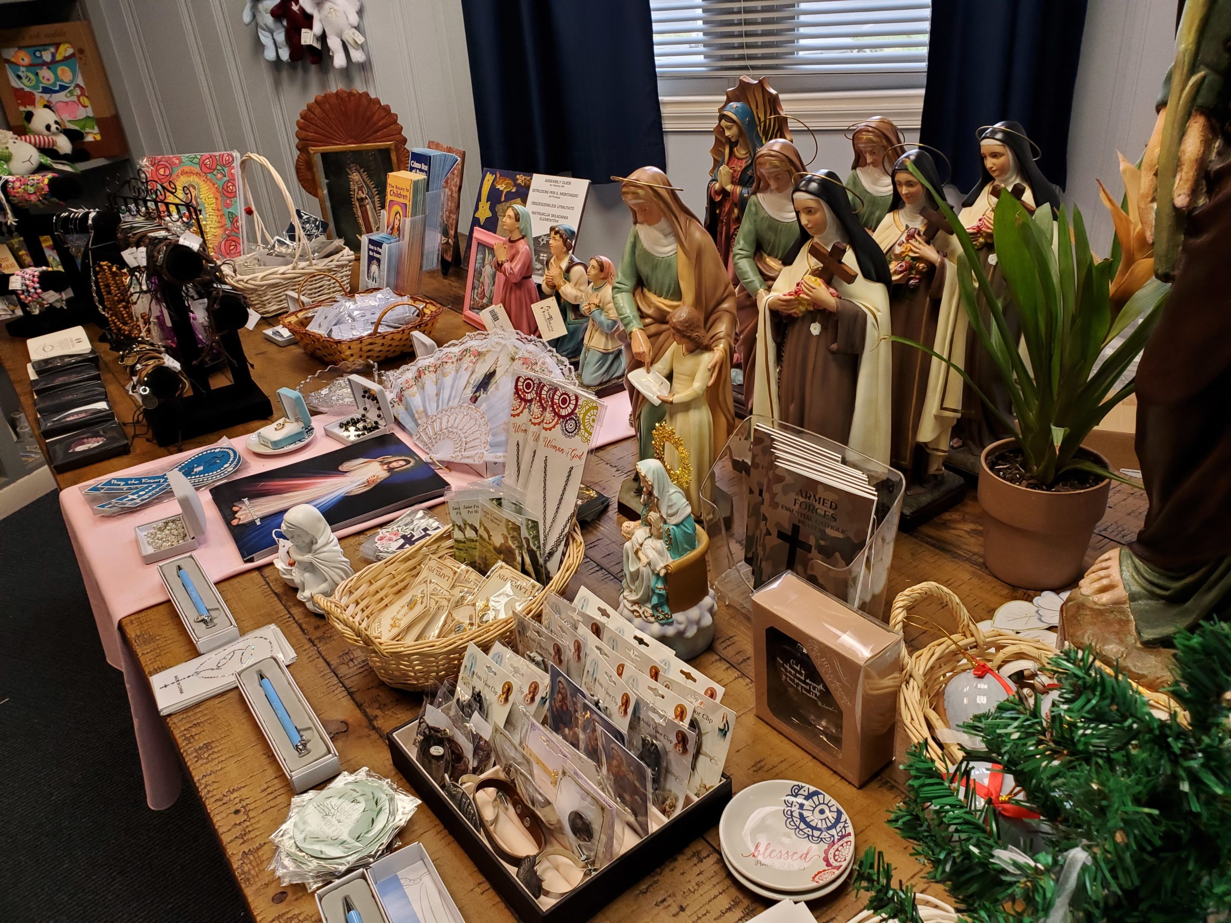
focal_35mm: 26
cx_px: 616
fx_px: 925
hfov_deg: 67.3
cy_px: 462
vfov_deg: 53.1
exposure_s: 1/59
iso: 200
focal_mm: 4.3
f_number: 2.4
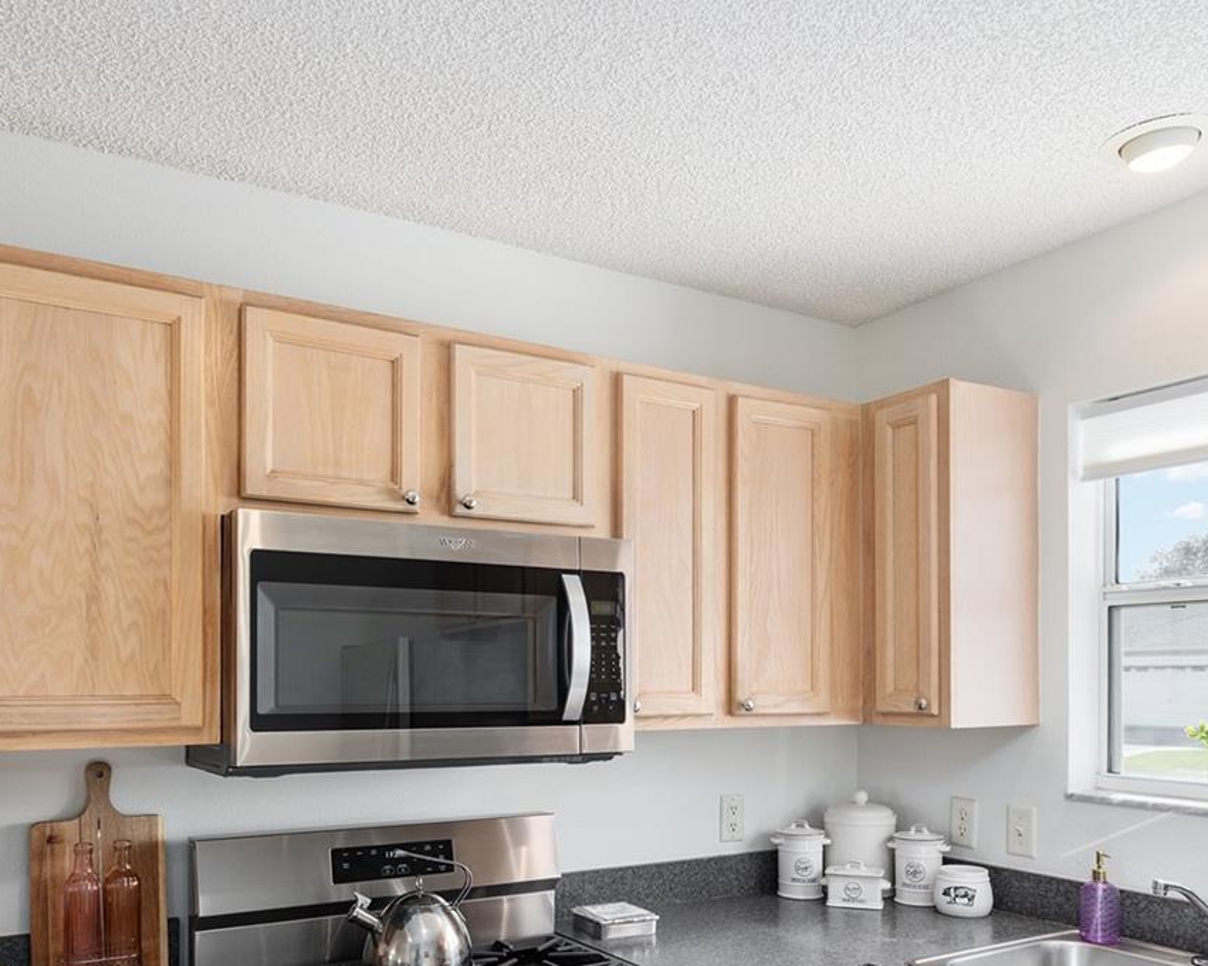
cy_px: 711
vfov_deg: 46.9
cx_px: 564
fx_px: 1073
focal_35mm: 30
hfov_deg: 58.7
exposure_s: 1/8
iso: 100
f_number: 7.1
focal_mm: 17
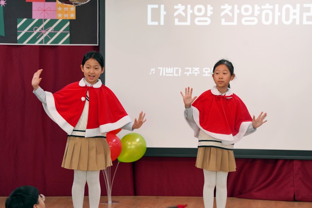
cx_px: 156
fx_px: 1629
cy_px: 104
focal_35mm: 188
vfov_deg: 7.3
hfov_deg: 10.9
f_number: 4
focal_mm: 188
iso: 800
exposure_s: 1/200
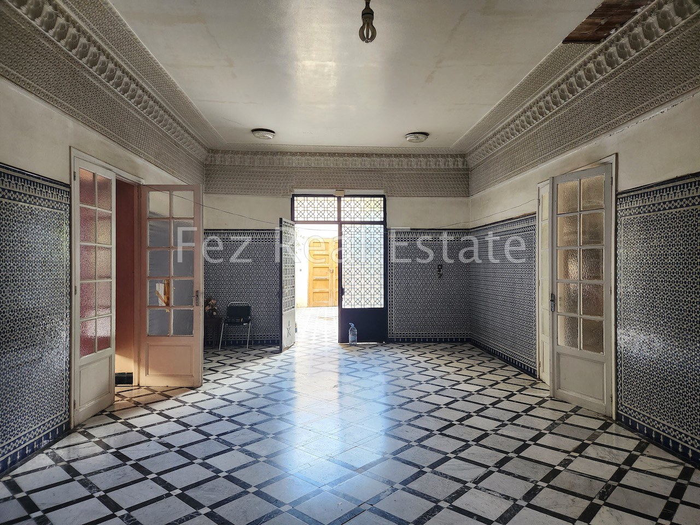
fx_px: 465
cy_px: 262
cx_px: 350
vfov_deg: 58.9
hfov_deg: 73.9
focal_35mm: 23
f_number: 1.8
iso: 320
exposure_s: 1/100
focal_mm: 5.4
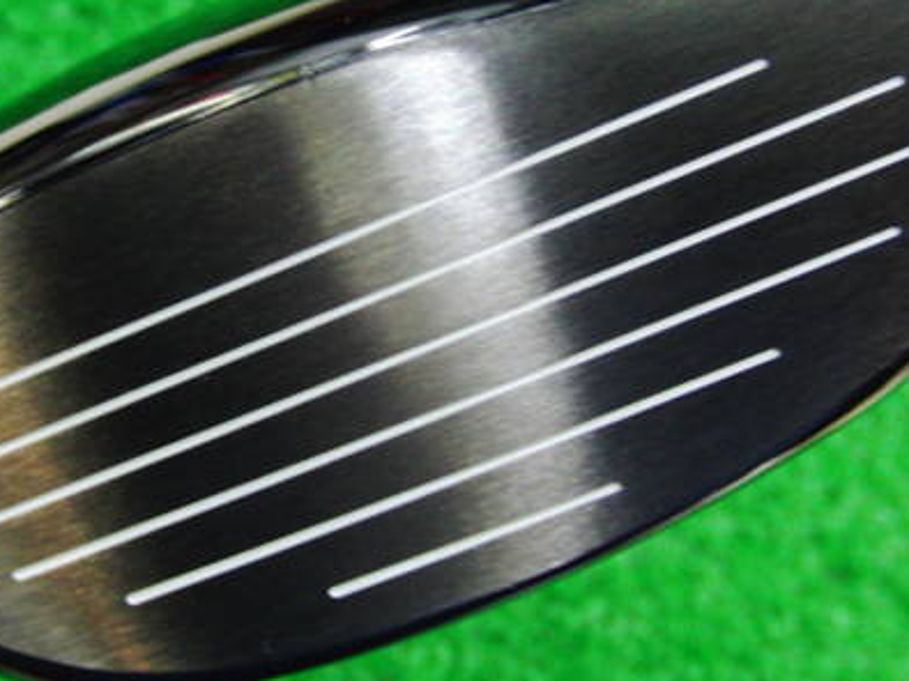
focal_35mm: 60
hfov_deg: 32.2
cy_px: 255
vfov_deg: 24.3
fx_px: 1575
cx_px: 407
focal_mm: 6.42
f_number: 3.6
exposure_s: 1/15
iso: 400
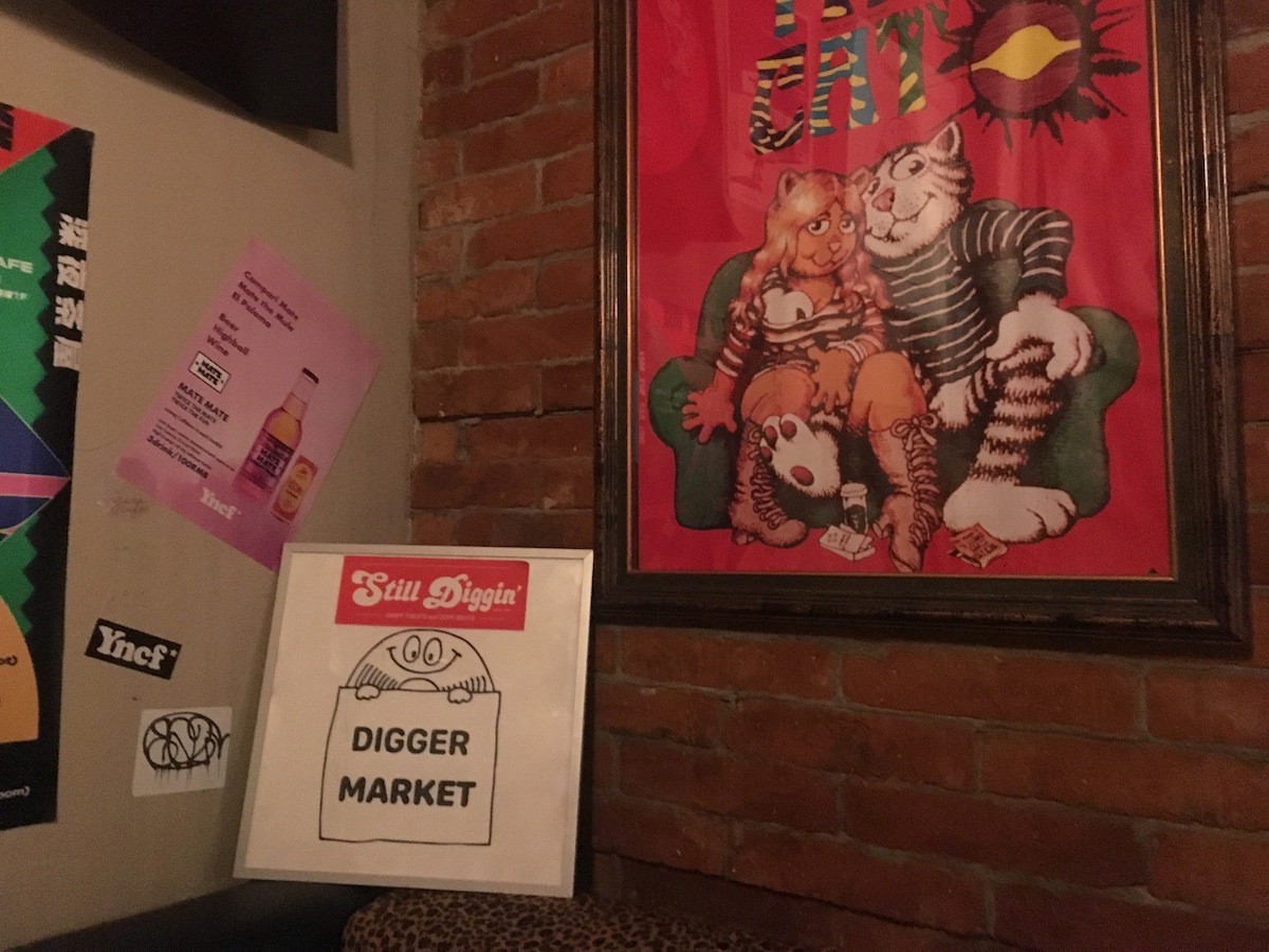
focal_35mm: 29
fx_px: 1063
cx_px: 634
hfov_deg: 61.7
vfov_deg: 48.2
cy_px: 476
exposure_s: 1/17
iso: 1000
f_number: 2.2
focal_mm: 4.15
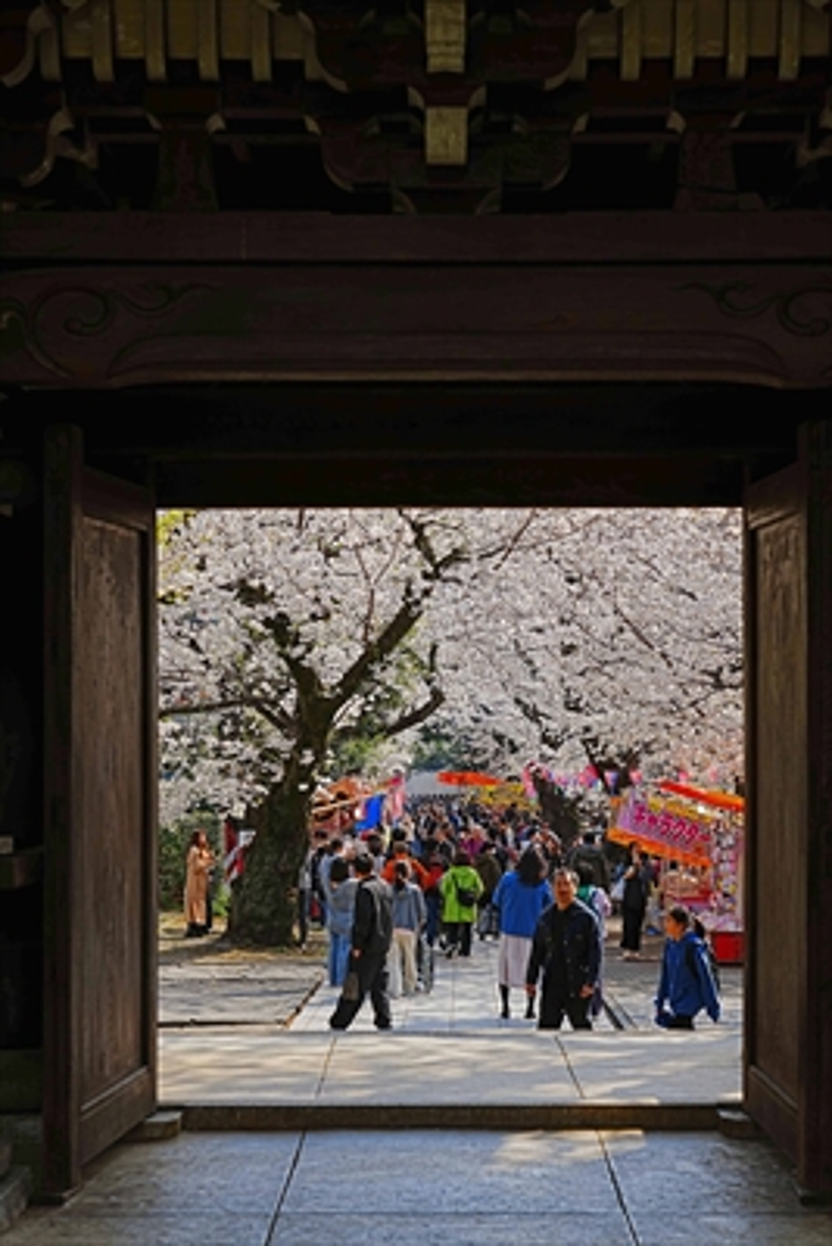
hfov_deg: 22.3
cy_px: 623
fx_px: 2113
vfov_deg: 32.9
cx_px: 416
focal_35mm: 61
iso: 100
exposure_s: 1/250
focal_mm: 61
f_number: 7.1
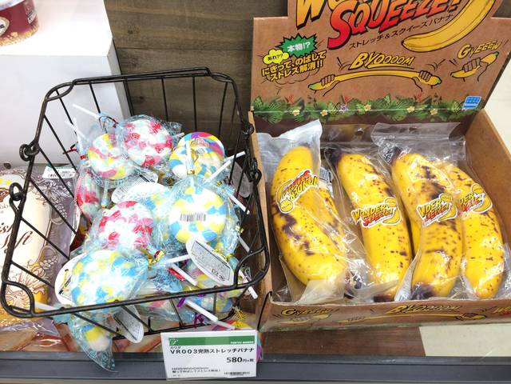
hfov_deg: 61.7
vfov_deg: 48.2
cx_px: 256
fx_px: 428
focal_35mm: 29
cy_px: 192
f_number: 2.2
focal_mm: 4.15
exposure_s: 1/50
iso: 40
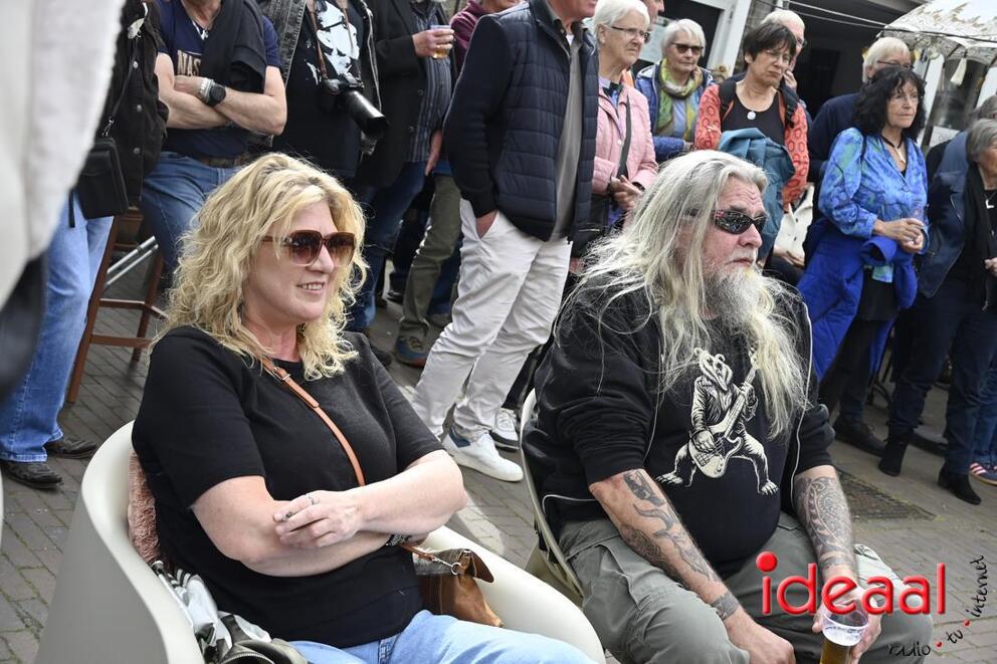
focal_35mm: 46
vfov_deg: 29.2
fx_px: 1274
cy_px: 332
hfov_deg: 42.8
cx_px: 498
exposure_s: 1/250
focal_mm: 31
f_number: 5.6
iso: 200
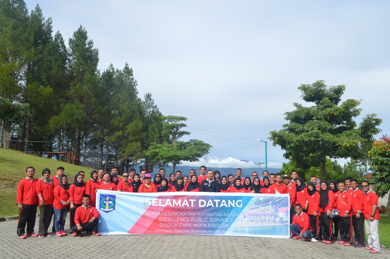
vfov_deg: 46.3
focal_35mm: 28
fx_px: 303
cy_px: 130
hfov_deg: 65.5
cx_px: 200
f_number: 7.1
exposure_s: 1/200
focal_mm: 18
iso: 100
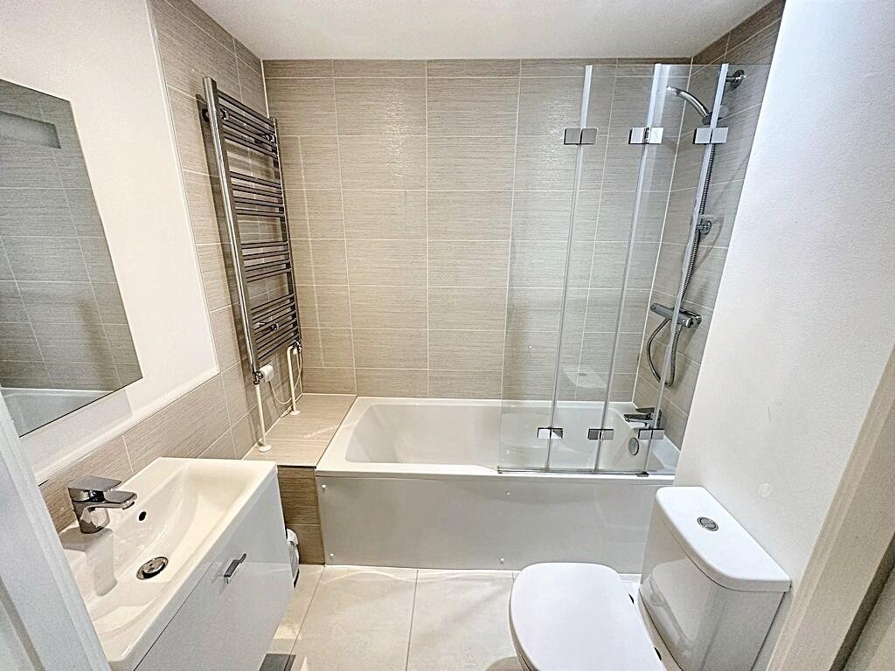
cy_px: 336
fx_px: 362
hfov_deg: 102.1
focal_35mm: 14
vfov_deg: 85.7
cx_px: 448
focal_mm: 2.2
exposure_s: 1/100
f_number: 2.2
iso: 250
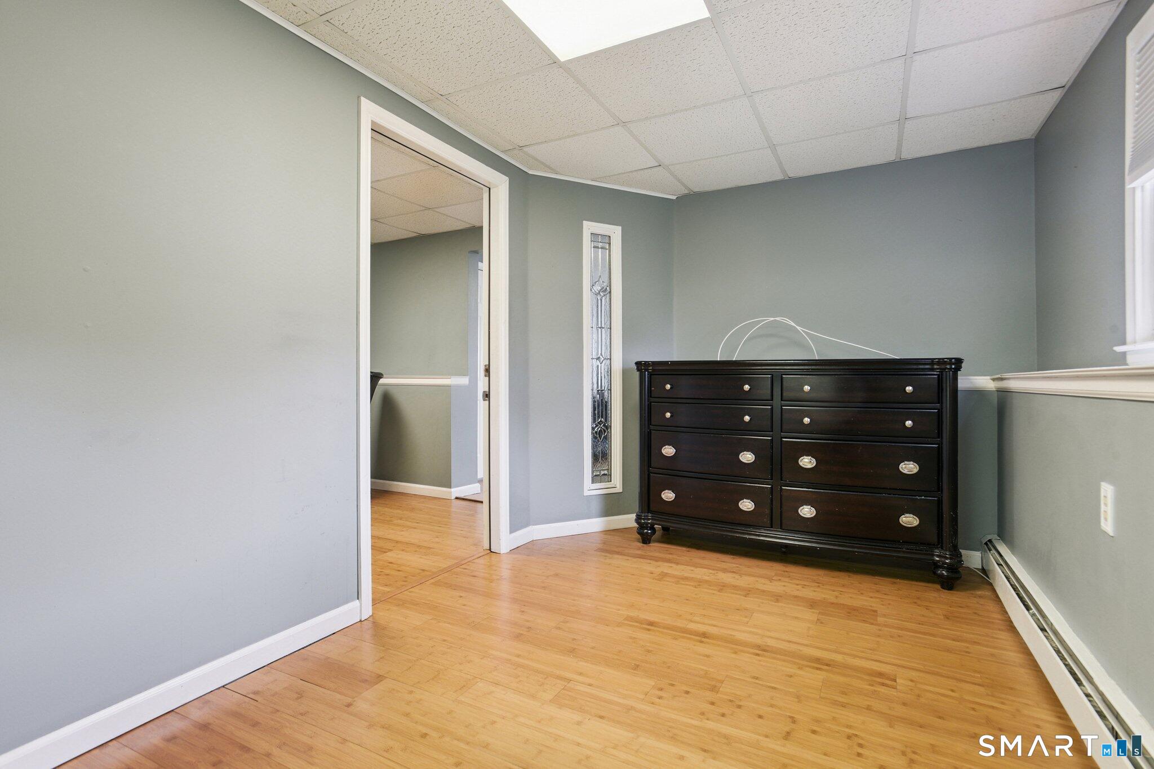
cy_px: 384
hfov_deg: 93.3
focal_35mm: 17
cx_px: 577
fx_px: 545
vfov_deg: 70.4
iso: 400
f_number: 11
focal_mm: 17
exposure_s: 1/5
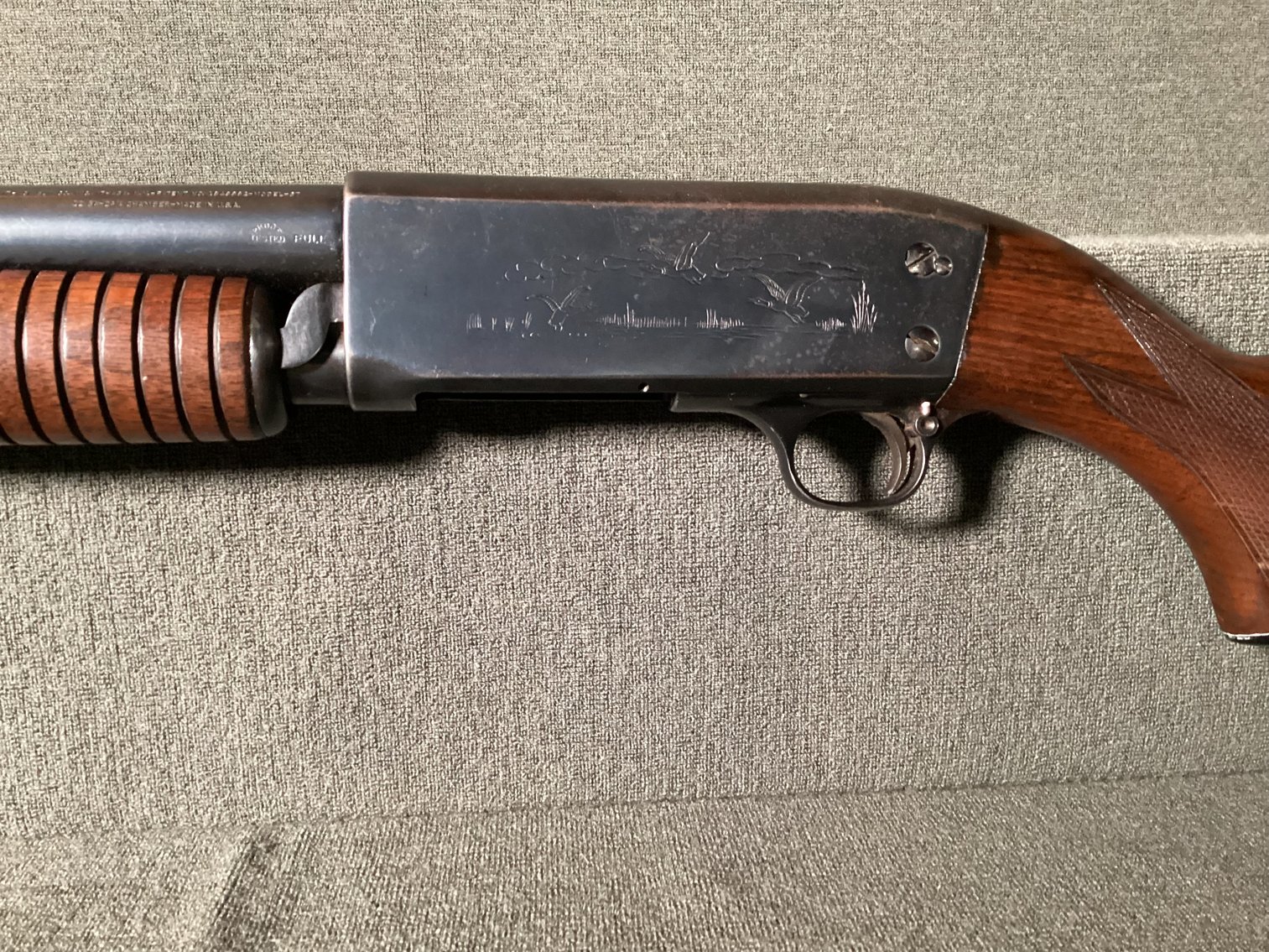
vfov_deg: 45.4
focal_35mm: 31
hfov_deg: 58.3
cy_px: 476
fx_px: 1137
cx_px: 634
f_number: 2.4
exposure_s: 1/30
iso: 640
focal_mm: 3.3
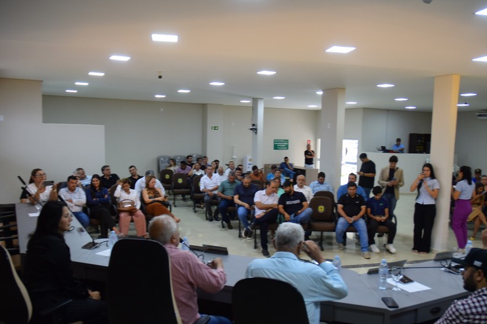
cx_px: 257
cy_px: 173
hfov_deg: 60.2
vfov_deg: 42.3
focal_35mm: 31
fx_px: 419
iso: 800
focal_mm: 18
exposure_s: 1/60
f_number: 4
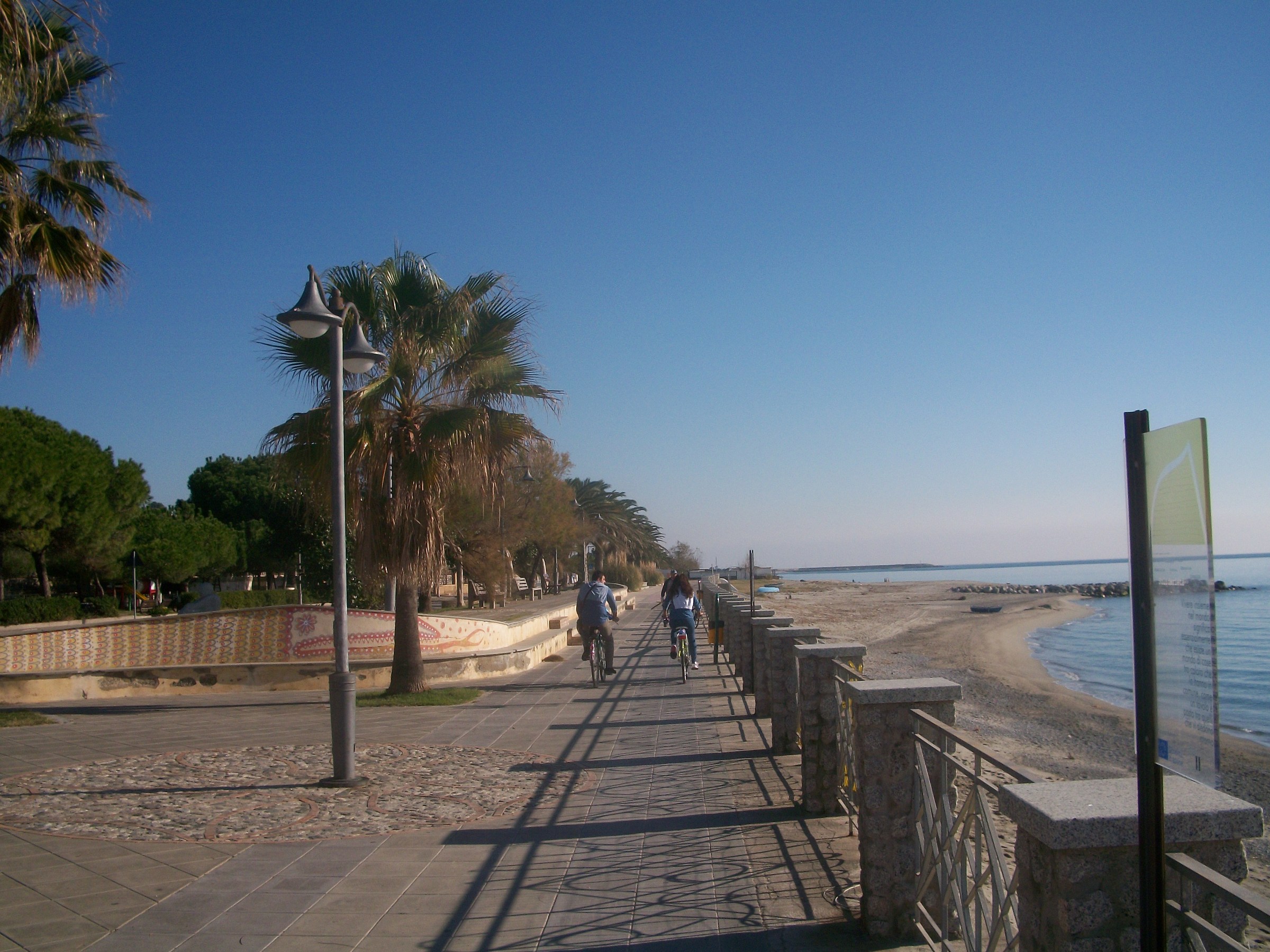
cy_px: 476
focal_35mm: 35
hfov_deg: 52.6
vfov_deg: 40.7
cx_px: 635
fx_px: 1284
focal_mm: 6.3
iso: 80
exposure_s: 1/640
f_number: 5.6
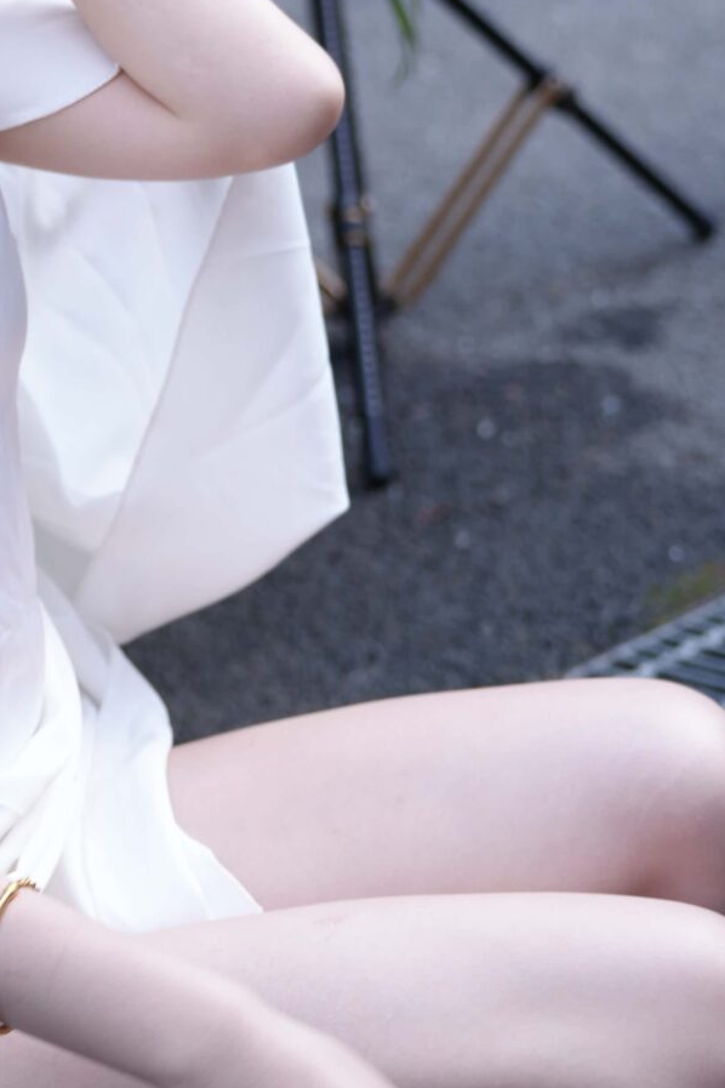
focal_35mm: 140
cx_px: 207
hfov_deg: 9.8
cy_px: 138
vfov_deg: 14.6
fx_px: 4216
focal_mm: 48.9
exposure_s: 1/125
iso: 100
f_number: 2.8
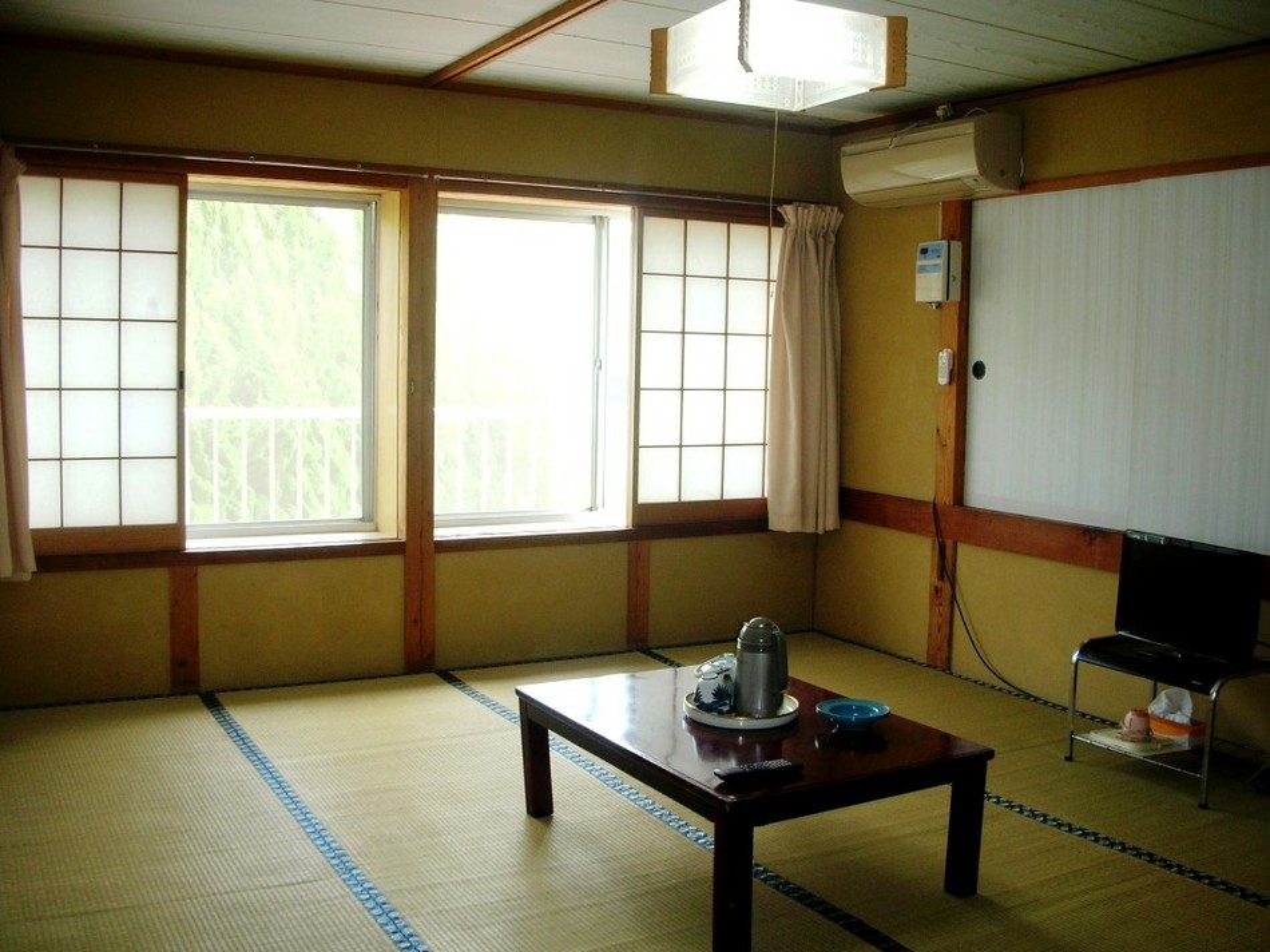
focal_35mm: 35
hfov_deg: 52.6
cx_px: 635
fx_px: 1284
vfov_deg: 40.7
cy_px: 476
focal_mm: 5.8
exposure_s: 1/51.6
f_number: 3
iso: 71
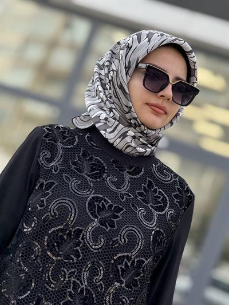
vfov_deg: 16.4
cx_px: 114
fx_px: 1058
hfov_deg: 12.4
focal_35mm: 120
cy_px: 152
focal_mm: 15.66
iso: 50
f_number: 2.8
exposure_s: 1/352
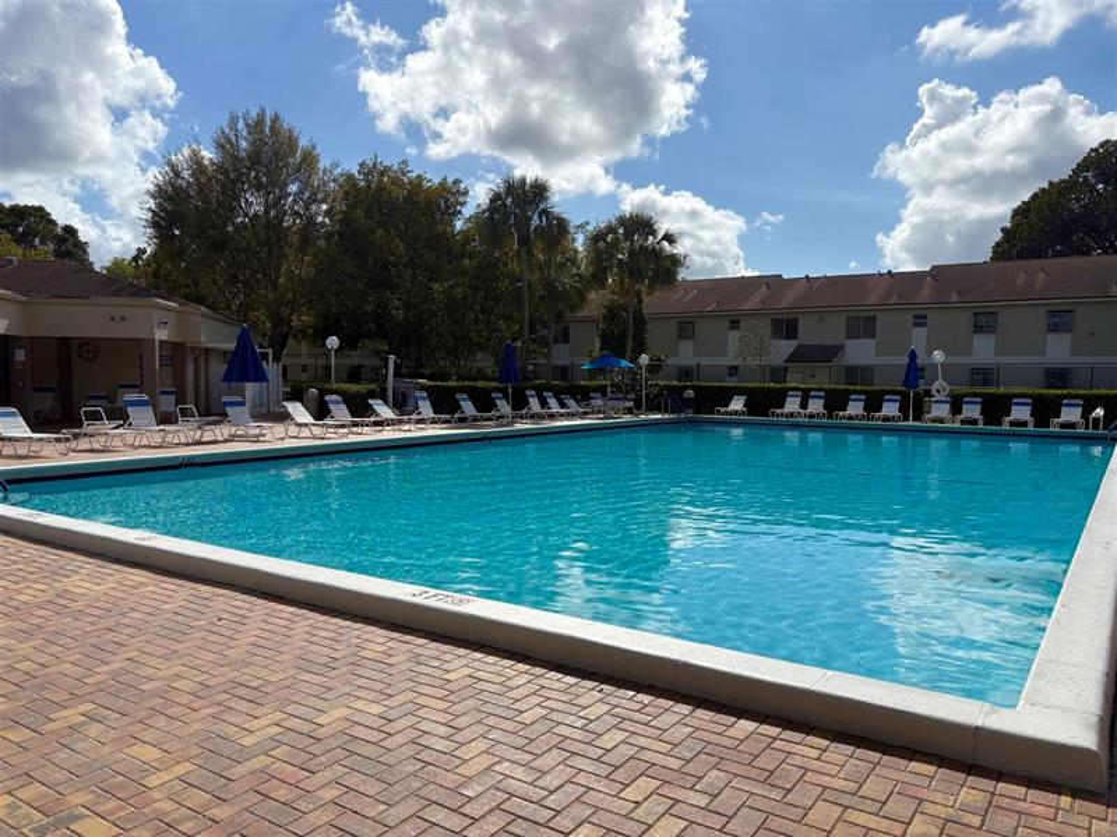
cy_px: 418
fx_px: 839
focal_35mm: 26
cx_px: 558
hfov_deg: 67.3
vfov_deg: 53.1
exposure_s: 1/10101
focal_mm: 5.96
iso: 50
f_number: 1.6
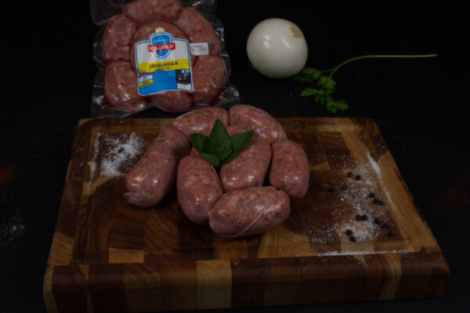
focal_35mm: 42
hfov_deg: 46.4
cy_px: 156
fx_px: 548
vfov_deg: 31.9
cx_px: 235
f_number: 14
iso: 100
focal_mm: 28
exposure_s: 1/10
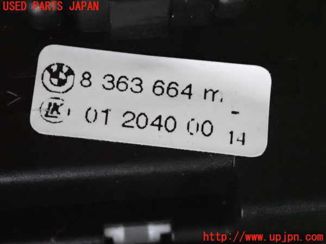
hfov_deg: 22.3
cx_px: 163
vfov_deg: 16.8
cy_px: 122
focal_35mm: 88
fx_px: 829
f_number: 4.5
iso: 5000
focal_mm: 15.66
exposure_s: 1/500
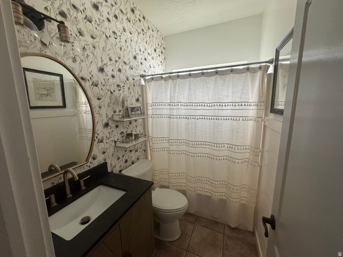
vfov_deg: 85.7
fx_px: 139
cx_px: 172
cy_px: 128
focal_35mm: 14
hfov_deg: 102.1
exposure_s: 1/60
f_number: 2.2
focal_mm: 2.22
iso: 400
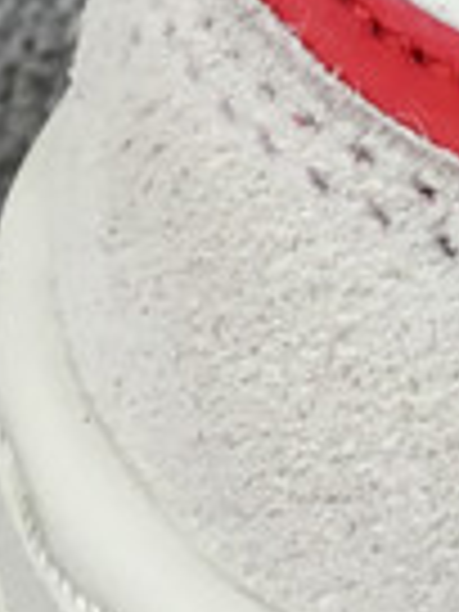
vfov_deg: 9.6
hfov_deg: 6.8
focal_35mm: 205
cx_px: 1179
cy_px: 214
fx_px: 3624
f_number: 2.4
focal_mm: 3.3
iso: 25
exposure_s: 1/416
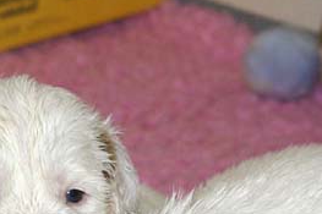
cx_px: 116
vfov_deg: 6.0
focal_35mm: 228
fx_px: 2038
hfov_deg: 9.0
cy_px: 310
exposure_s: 1/80
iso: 400
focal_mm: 50
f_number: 5.6
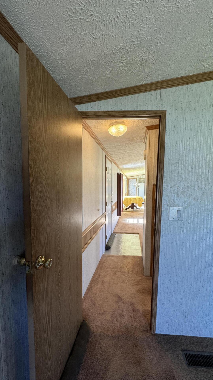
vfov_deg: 99.3
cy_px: 199
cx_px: 120
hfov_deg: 66.8
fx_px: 161
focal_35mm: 16
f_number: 2.2
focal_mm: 2.22
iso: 200
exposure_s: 1/120
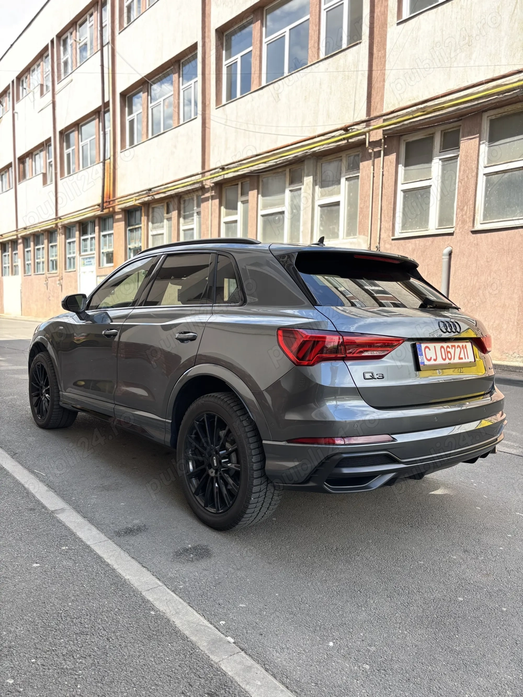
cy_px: 348
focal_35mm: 26
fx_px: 524
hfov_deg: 53.0
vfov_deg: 67.3
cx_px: 262
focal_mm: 5.96
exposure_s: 1/224
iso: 50
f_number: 1.6
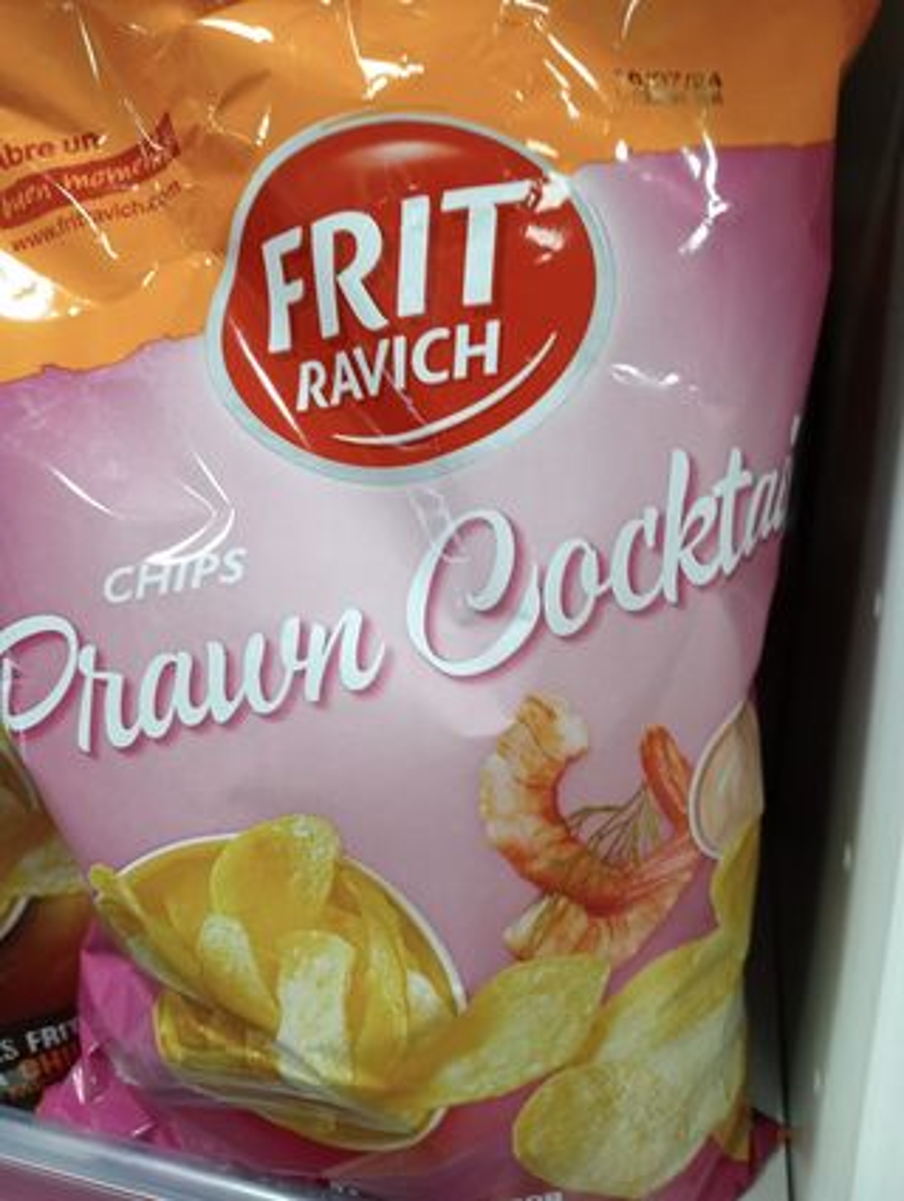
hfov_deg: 49.9
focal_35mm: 28
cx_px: 452
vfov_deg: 63.4
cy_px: 600
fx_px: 973
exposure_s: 1/33.3
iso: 627
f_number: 1.8
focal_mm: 4.04
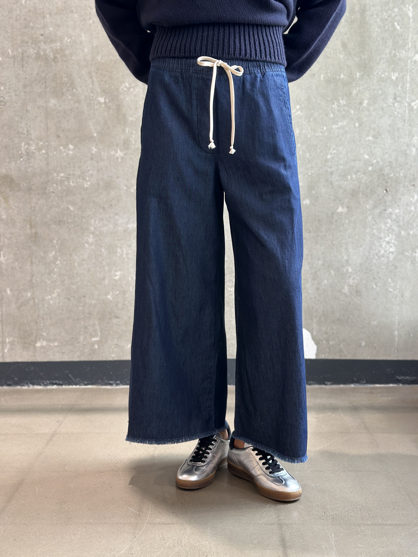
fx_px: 773
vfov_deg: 39.7
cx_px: 209
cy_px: 278
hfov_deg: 30.3
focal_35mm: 48
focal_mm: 6.86
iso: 125
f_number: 1.78
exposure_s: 1/90
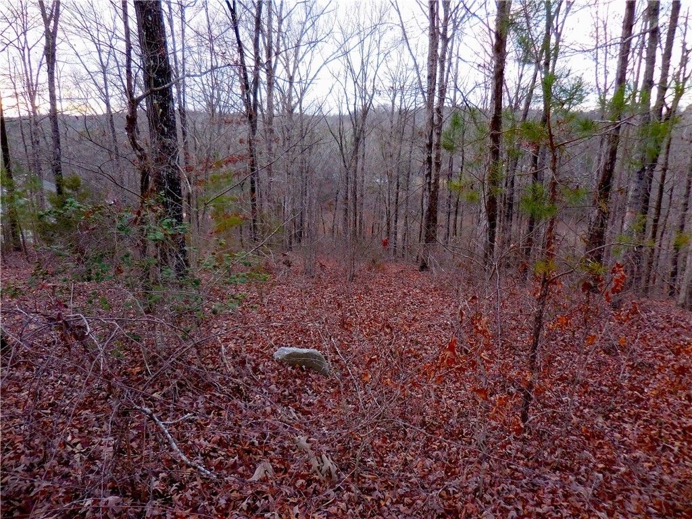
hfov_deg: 69.4
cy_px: 260
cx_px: 346
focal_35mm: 25
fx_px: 500
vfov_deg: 54.9
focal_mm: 4.5
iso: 125
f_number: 3.3
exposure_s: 1/30
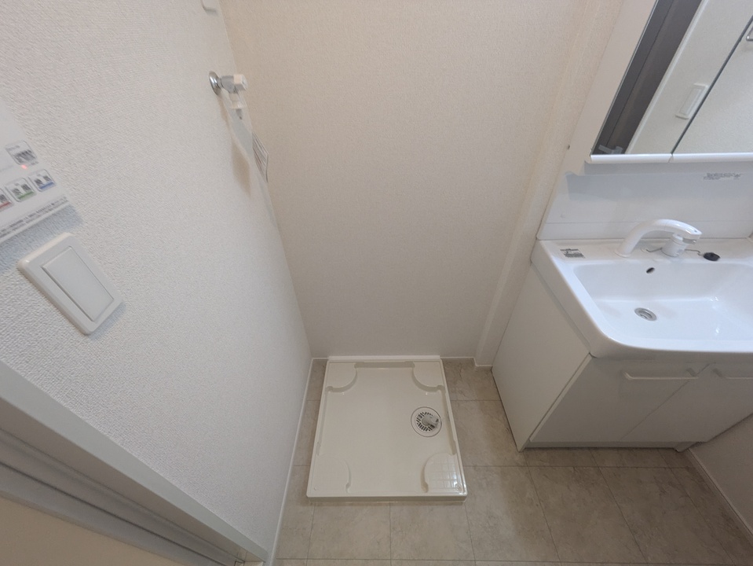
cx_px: 376
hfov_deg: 102.0
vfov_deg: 85.7
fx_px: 305
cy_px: 283
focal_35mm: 14
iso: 94
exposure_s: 1/24
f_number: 2.2
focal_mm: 1.83
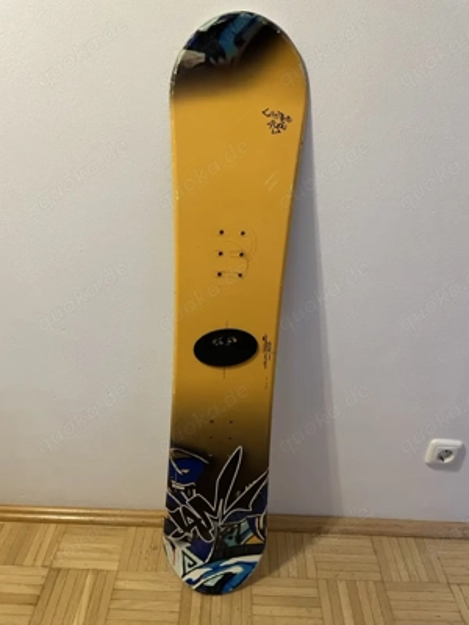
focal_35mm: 26
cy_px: 312
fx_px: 470
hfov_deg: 53.1
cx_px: 234
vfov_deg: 67.3
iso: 500
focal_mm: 4.2
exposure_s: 1/50
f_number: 1.6
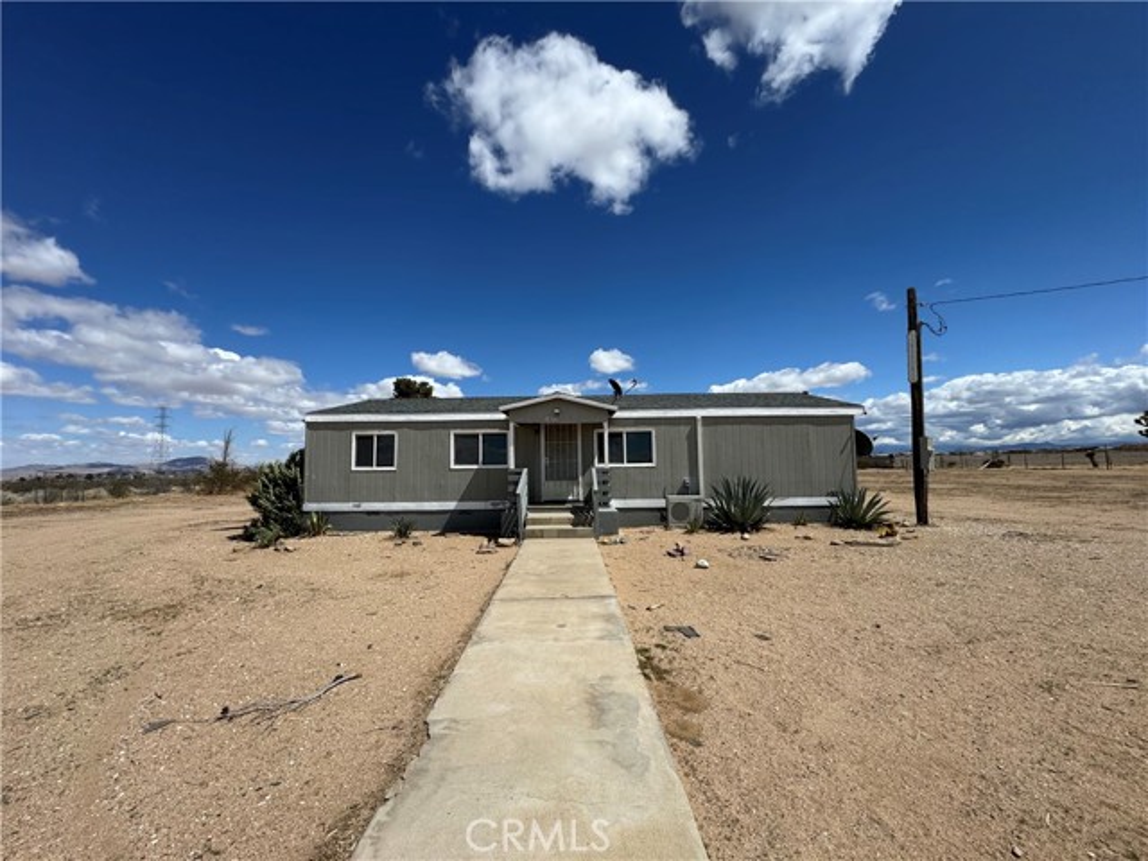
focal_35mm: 14
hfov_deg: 102.1
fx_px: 464
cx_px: 574
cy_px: 430
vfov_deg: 85.7
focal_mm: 2.22
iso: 50
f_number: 2.2
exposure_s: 1/3546
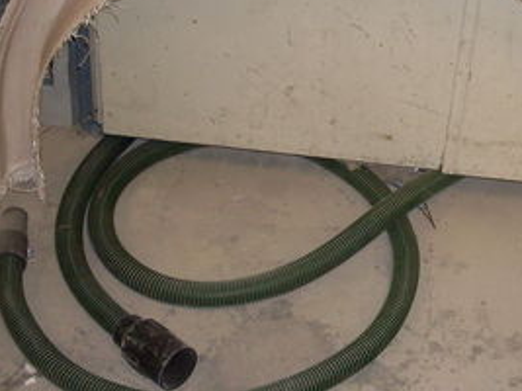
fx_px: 1372
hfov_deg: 21.0
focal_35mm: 91
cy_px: 109
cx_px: 497
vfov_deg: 16.2
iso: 100
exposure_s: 1/45
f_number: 2.8
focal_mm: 6.3
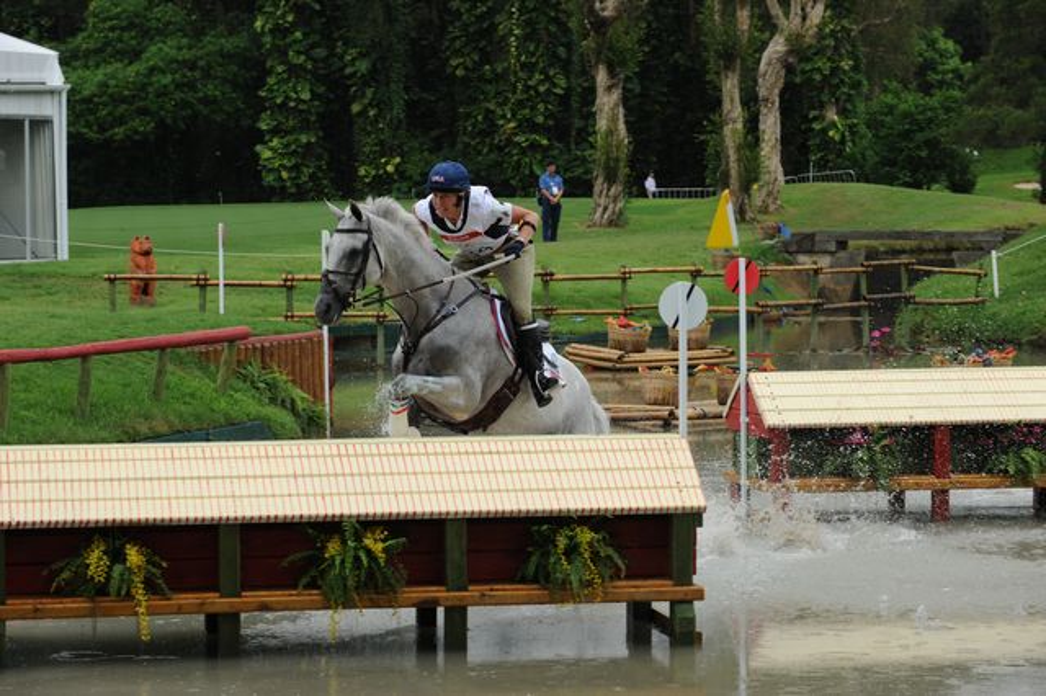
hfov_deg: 18.6
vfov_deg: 12.4
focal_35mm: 110
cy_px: 348
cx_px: 523
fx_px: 3194
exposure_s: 1/500
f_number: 8
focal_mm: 110
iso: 500
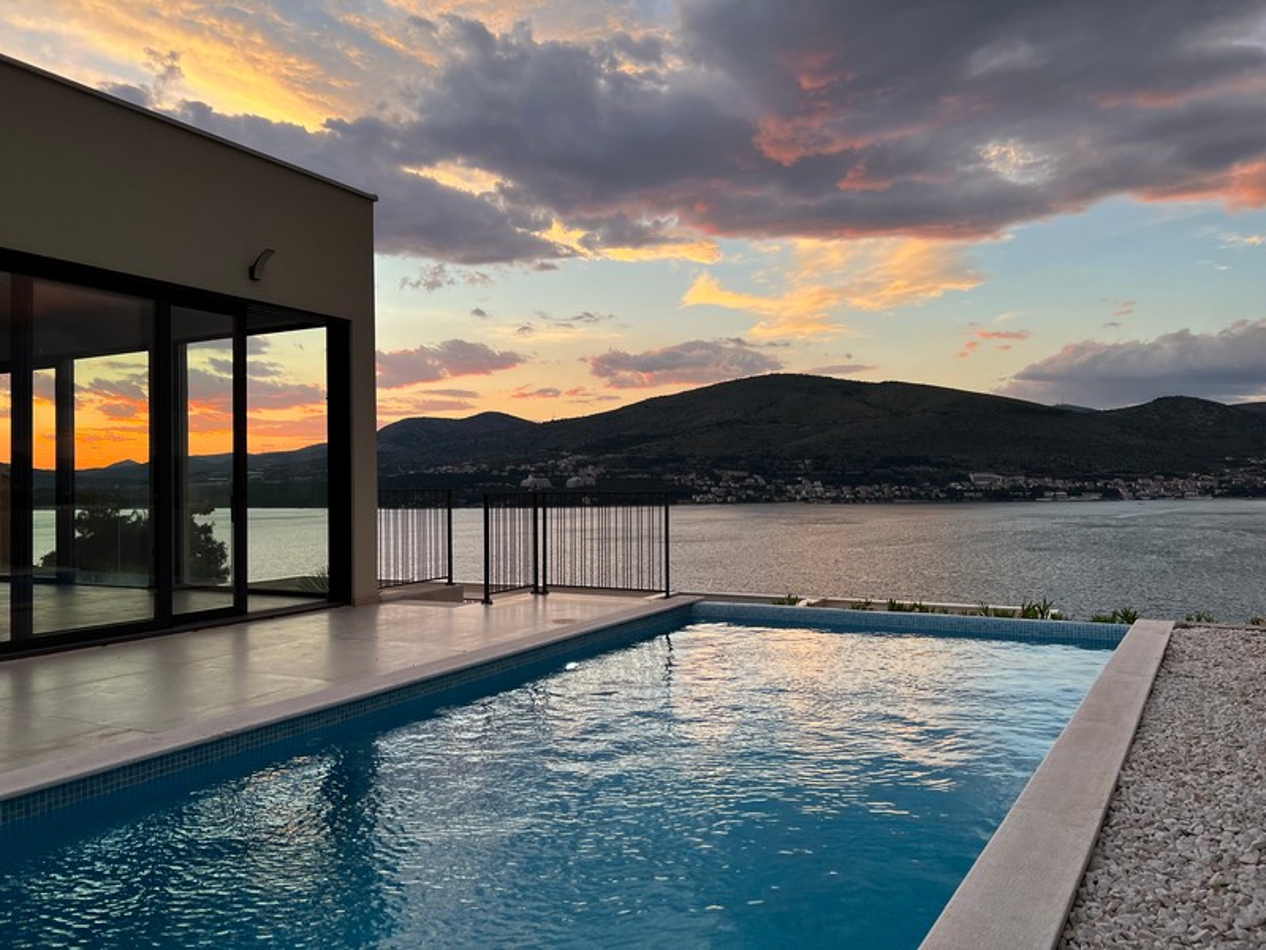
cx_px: 633
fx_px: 951
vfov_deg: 53.1
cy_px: 475
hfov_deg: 67.3
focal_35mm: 26
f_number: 1.5
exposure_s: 1/206
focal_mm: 5.7
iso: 40
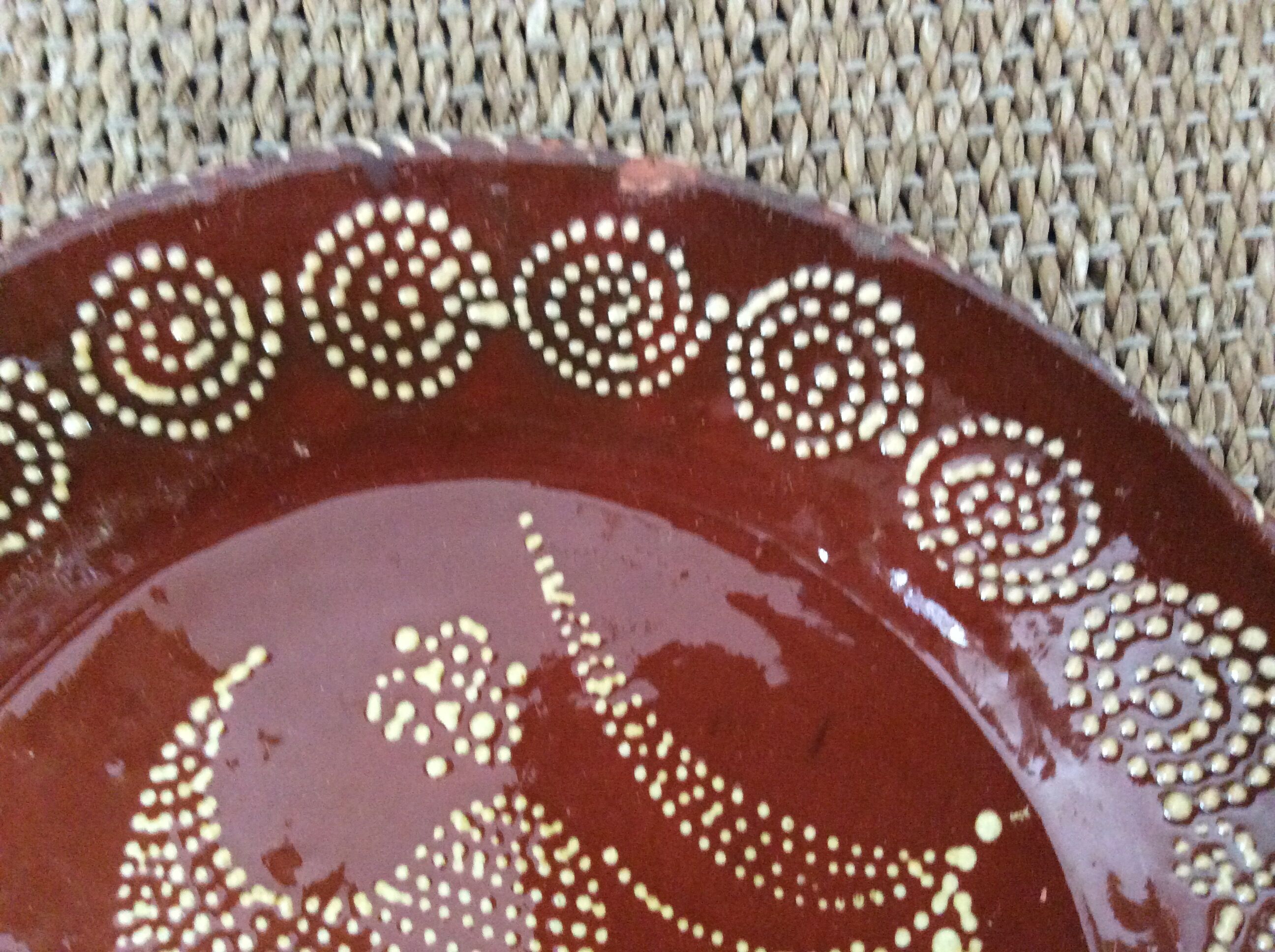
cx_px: 638
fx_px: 1177
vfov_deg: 44.1
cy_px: 476
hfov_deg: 56.9
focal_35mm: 32
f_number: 2.4
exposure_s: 1/15
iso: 400
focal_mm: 3.3
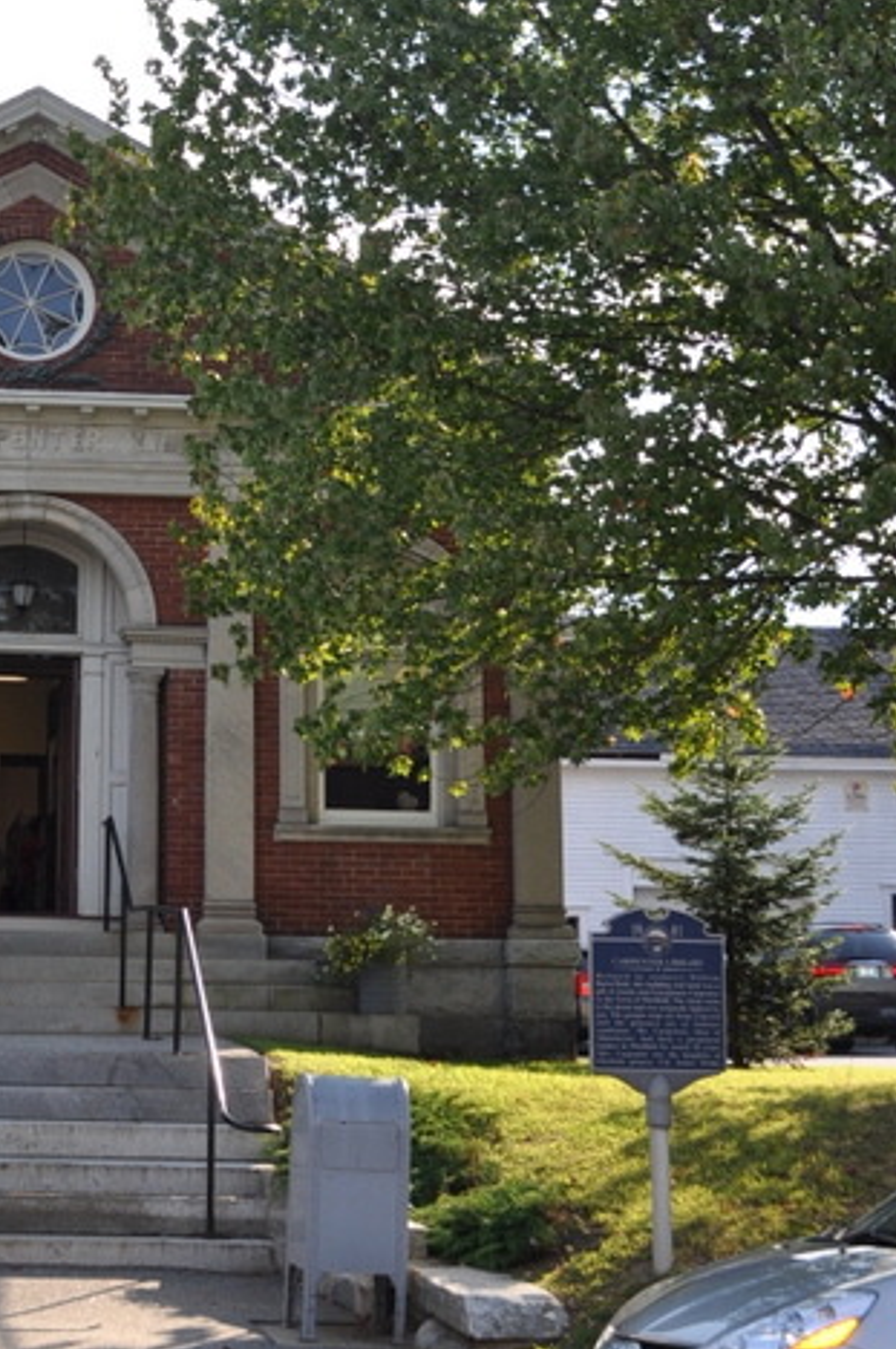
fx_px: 2806
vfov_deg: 26.6
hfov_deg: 17.8
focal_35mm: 75
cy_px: 320
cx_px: 55
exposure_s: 1/200
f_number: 8
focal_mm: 26
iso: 200
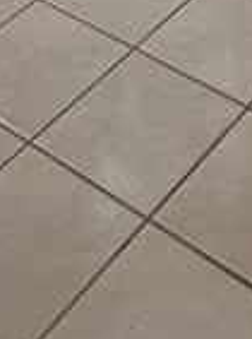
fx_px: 995
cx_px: 245
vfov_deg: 11.7
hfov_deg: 14.2
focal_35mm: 102
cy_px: -652
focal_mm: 2.22
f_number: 2.2
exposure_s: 1/120
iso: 160
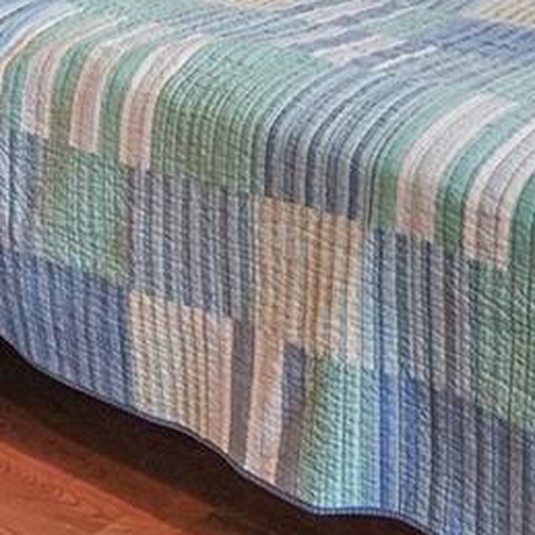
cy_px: -312
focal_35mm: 84
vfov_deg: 18.0
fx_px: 1469
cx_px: 314
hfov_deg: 20.6
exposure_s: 1/2
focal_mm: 16
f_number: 8
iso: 1600
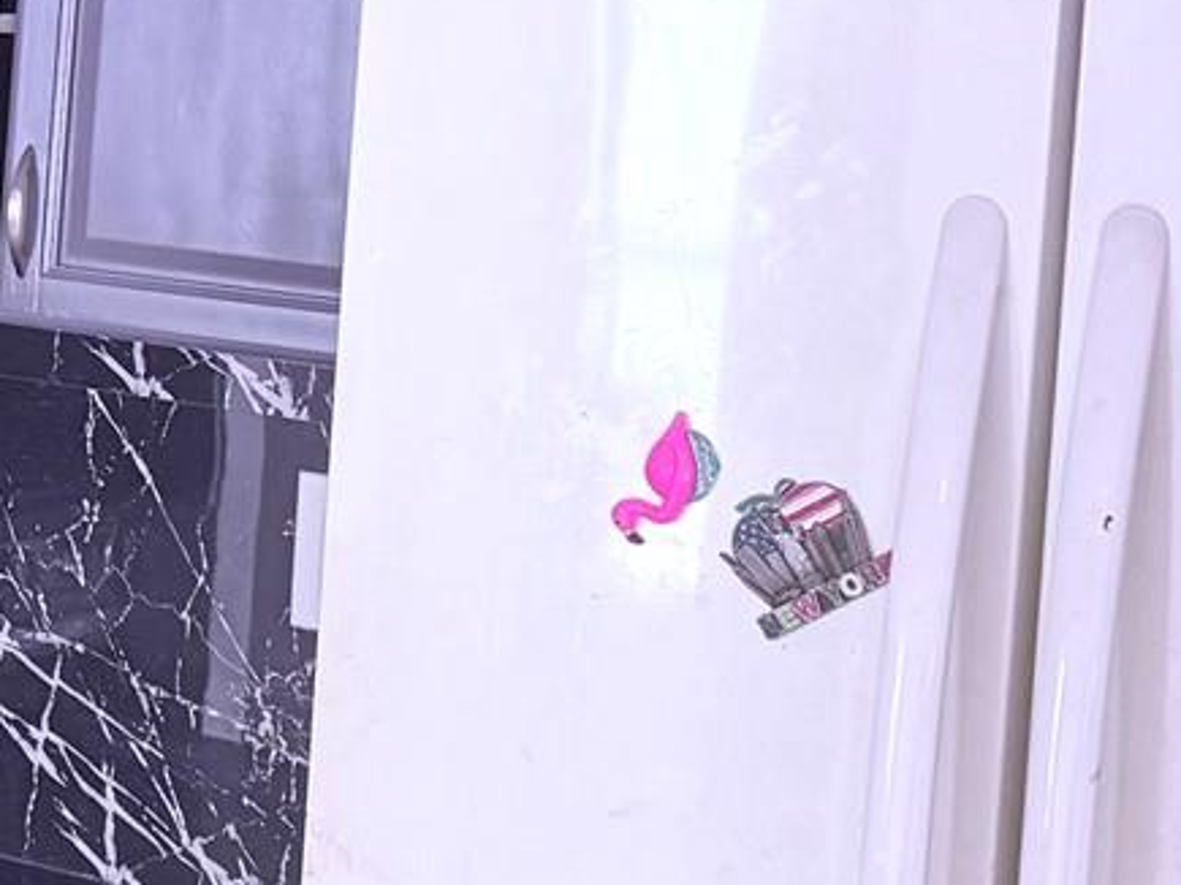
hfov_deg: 15.2
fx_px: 3854
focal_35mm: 113
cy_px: -19
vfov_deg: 12.9
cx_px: -912
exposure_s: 1/107
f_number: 1.78
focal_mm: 6.76
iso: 200
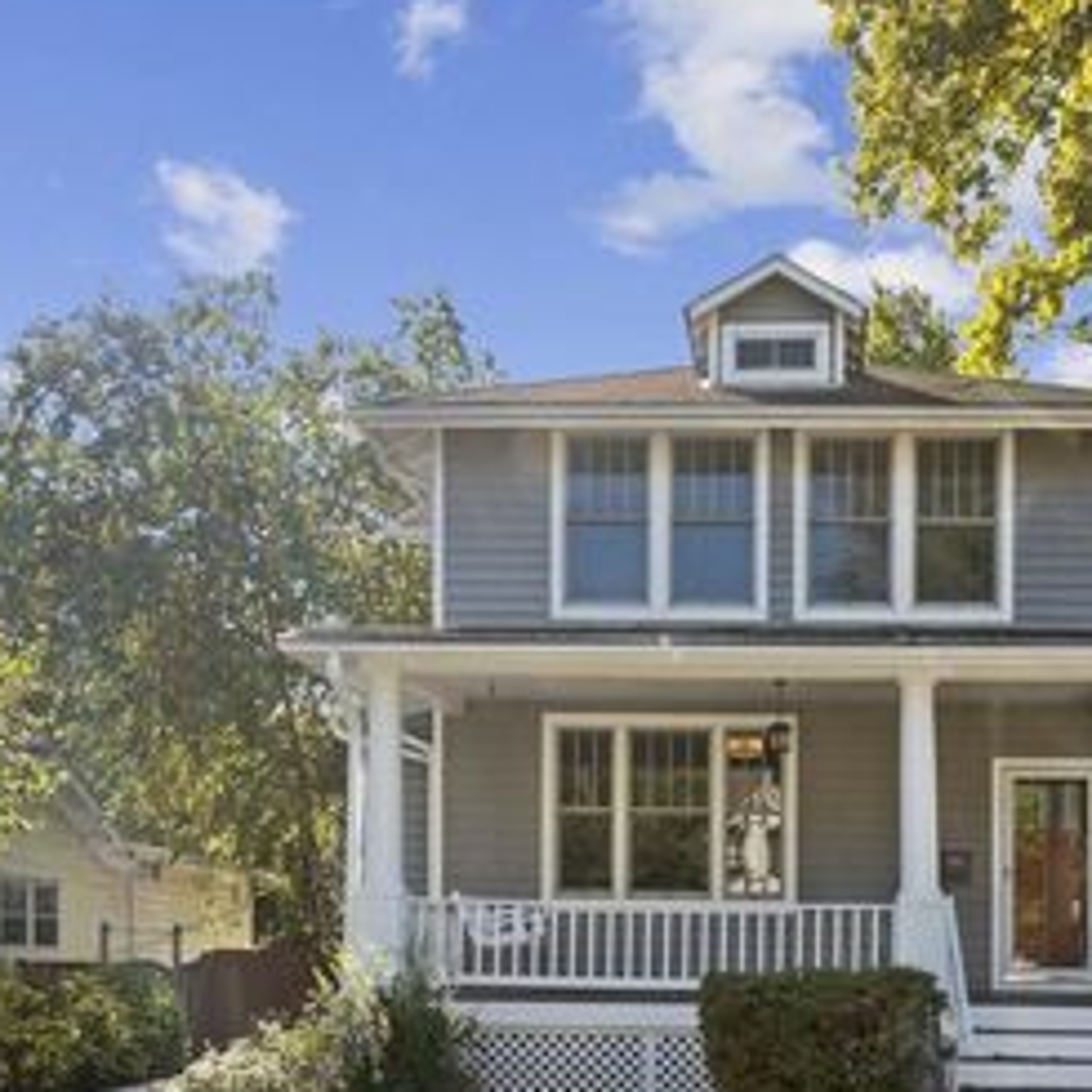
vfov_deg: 48.2
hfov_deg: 47.2
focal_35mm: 34
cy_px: 680
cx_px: 789
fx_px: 1209
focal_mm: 13
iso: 200
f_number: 9
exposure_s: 1/200
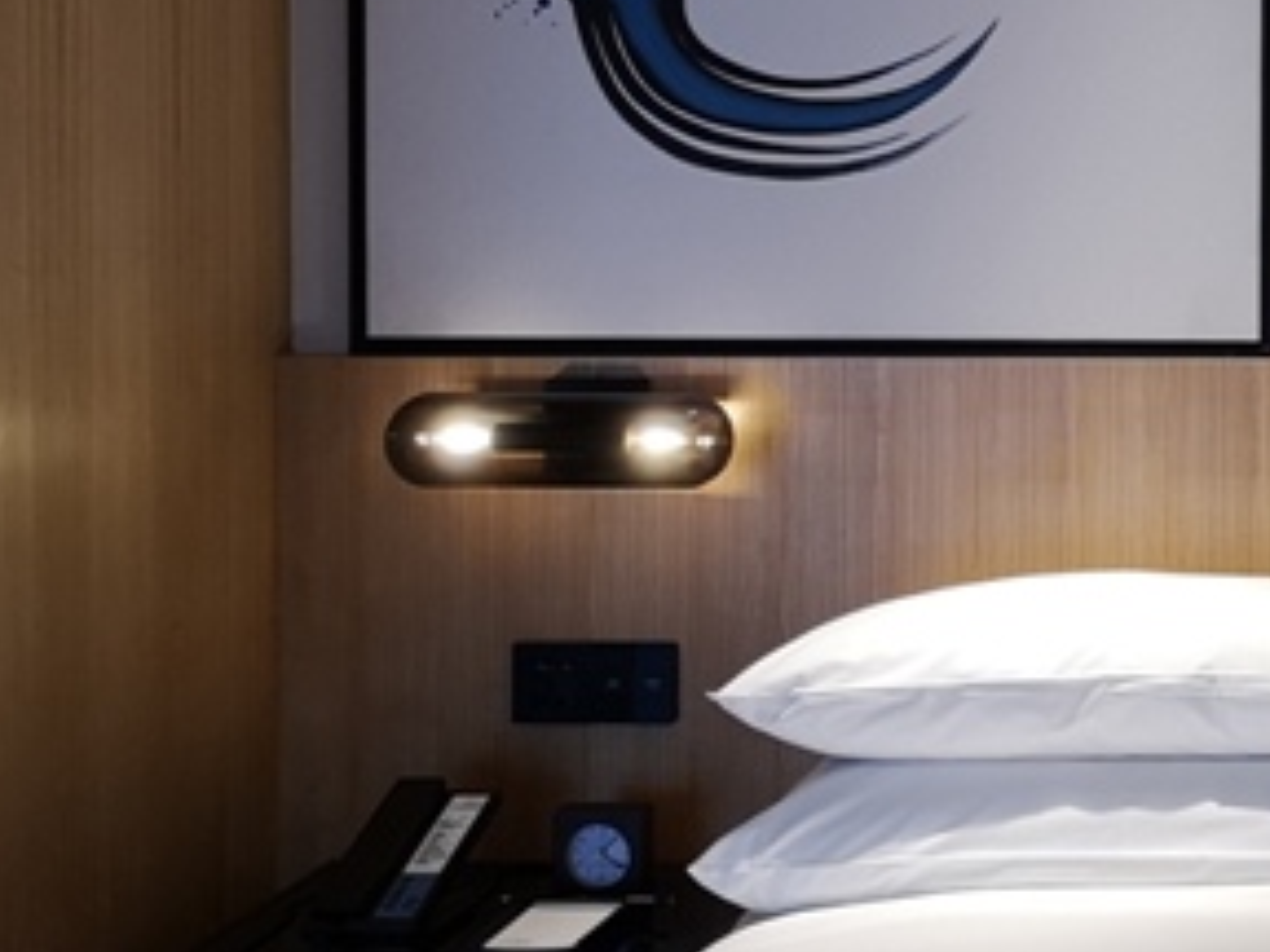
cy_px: 123
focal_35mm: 75
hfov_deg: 23.3
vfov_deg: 19.3
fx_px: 2752
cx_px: 1601
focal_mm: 3.95
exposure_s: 1/40
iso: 160
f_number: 1.8
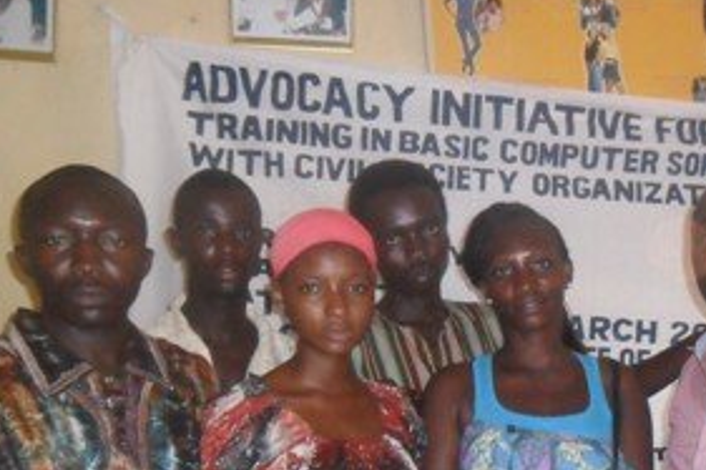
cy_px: 444
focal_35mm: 50
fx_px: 980
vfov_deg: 25.9
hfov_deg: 38.1
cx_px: 568
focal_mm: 4.9
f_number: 3.5
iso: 400
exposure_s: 1/45
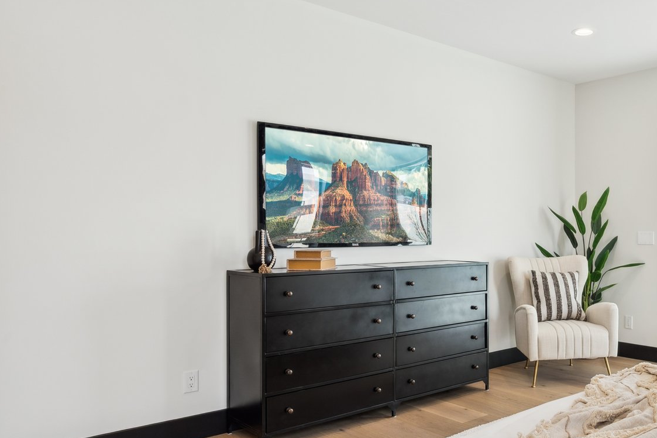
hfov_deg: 56.0
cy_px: 232
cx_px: 492
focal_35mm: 32
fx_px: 582
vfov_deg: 41.2
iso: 320
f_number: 8
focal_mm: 17.5
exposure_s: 1/125
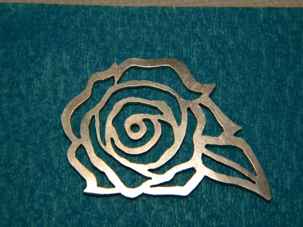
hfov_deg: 23.6
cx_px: 152
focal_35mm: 83
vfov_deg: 17.8
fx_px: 727
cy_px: 114
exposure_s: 1/30
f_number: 9
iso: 400
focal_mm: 15.1
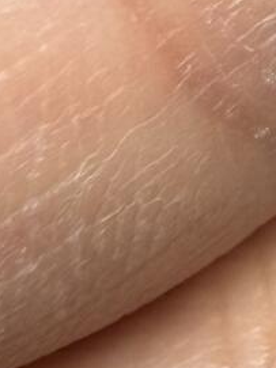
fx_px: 1841
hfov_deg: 7.3
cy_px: -182
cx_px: 911
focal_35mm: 173
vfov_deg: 11.0
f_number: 2.2
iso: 80
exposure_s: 1/121
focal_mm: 2.22
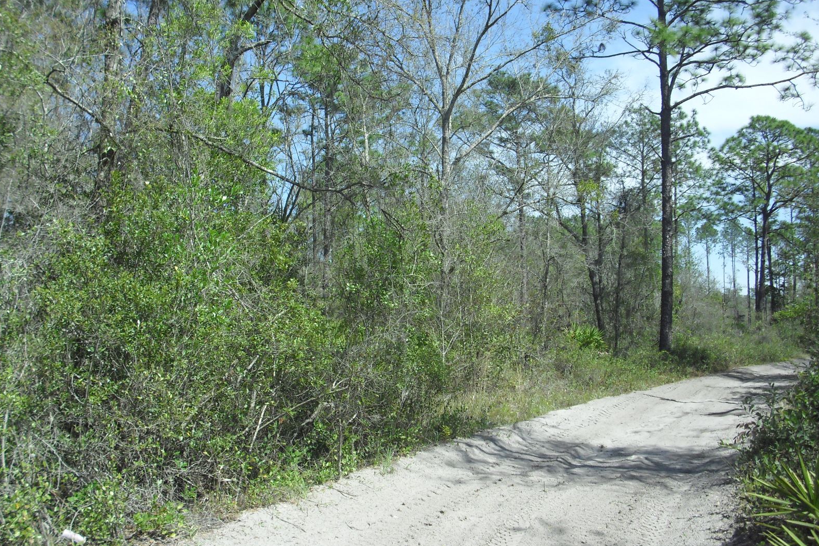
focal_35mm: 40
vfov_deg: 33.4
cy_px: 267
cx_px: 407
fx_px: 910
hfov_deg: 48.5
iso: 100
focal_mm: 6.2
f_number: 8
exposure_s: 1/200
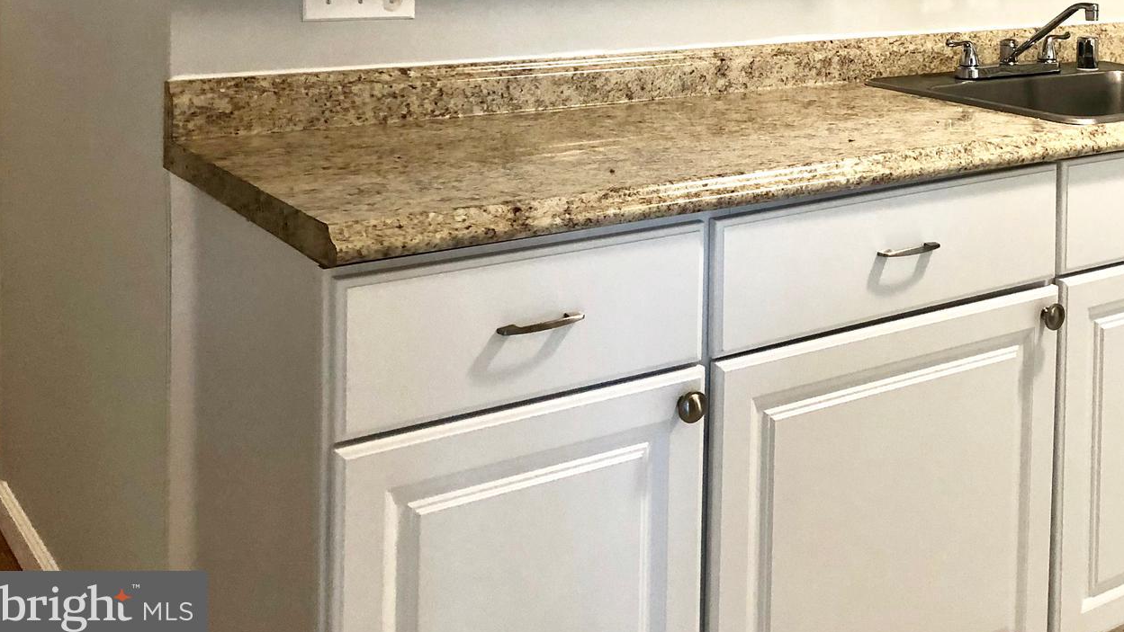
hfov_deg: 39.6
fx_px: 1490
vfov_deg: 22.7
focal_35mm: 50
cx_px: 904
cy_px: -46
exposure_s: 1/20
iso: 40
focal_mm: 3.99
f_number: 1.8
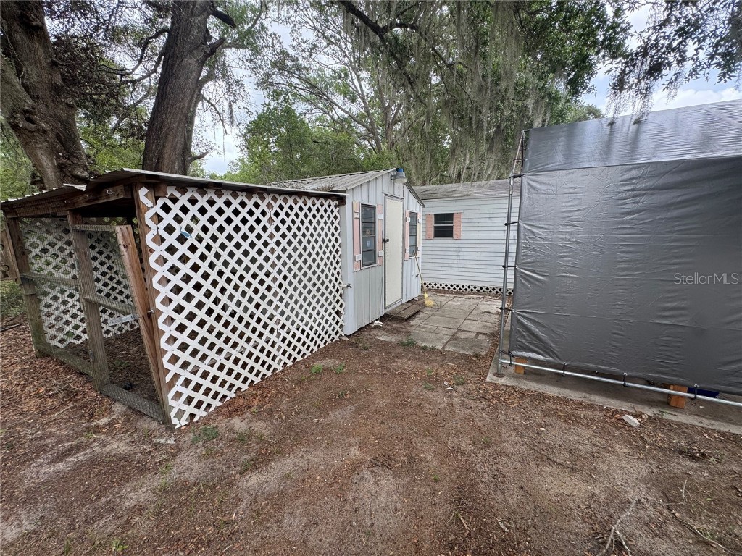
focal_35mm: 14
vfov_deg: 85.7
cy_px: 278
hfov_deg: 102.1
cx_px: 371
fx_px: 300
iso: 40
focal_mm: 2.22
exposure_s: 1/222
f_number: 2.2
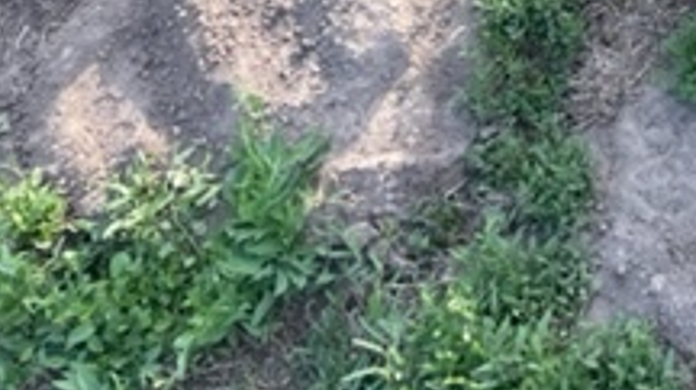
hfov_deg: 21.5
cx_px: 1028
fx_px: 1549
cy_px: -313
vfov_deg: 13.0
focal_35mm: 84
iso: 50
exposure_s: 1/569
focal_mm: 4.2
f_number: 1.6
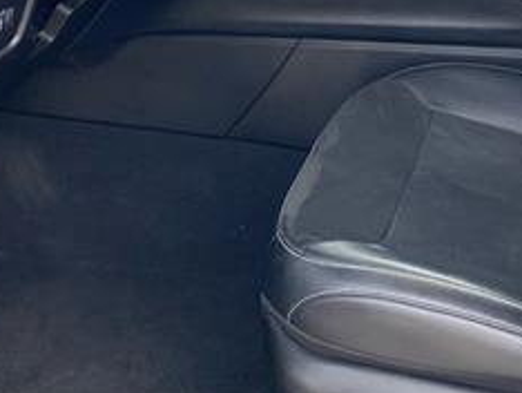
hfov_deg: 27.0
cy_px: 65
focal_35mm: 71
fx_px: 1072
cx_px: 395
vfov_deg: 20.5
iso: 32
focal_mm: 4.25
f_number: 1.8
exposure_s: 1/210
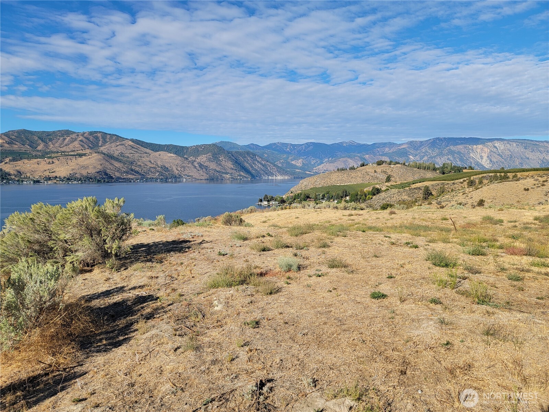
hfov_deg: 71.6
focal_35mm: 24
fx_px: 381
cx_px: 274
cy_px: 206
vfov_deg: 56.8
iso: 16
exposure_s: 1/917
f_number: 1.8
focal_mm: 6.7
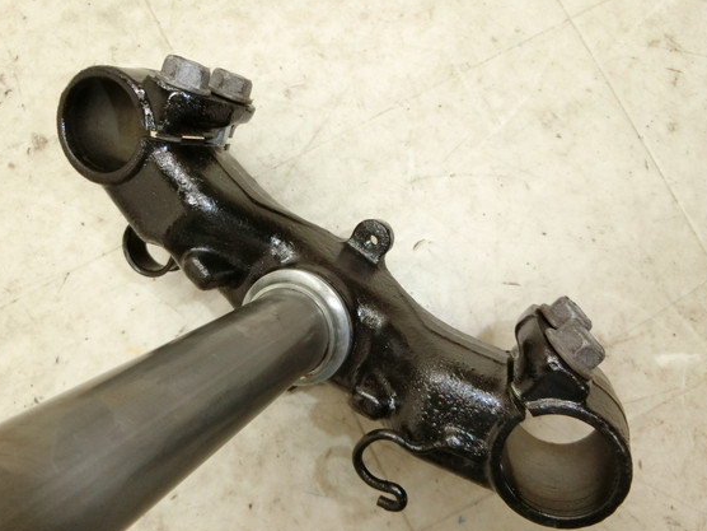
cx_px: 355
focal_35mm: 27
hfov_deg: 65.3
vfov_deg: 51.3
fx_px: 551
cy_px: 274
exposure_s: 1/60
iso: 400
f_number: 3.5
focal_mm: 4.5
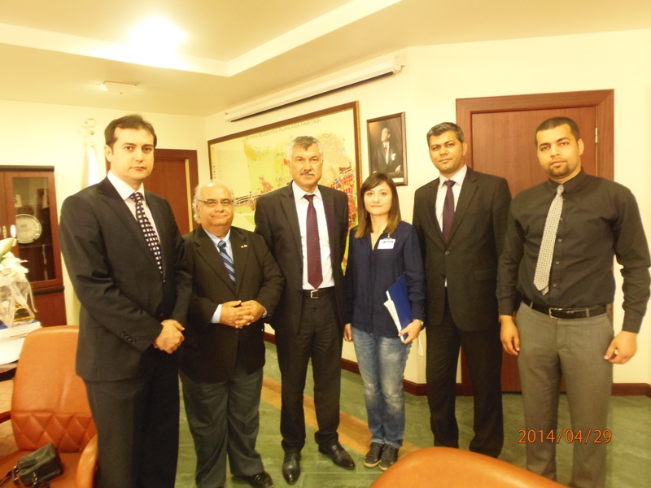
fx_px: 451
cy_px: 244
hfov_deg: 71.6
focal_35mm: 24
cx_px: 326
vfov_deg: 56.8
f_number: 2.9
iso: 400
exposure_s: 1/10
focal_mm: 4.3
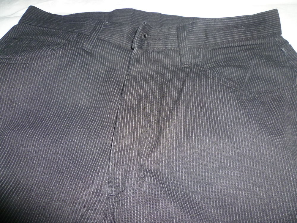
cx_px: 148
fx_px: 240
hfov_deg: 63.4
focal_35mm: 28
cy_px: 112
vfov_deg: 49.7
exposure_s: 1/30
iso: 200
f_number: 2.8
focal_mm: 5
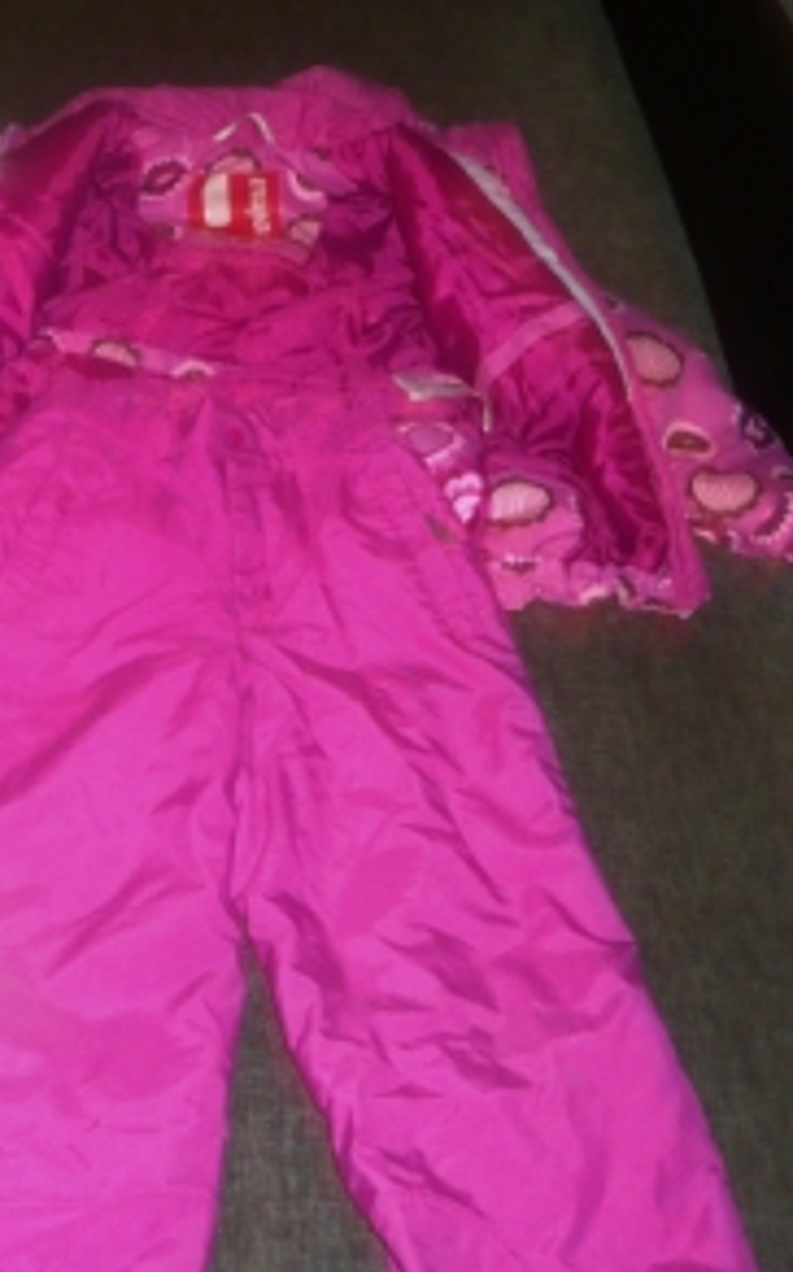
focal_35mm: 57
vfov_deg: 35.5
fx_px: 1975
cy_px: 488
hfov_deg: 22.4
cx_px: 144
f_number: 2.8
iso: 100
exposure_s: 1/30
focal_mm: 5.8
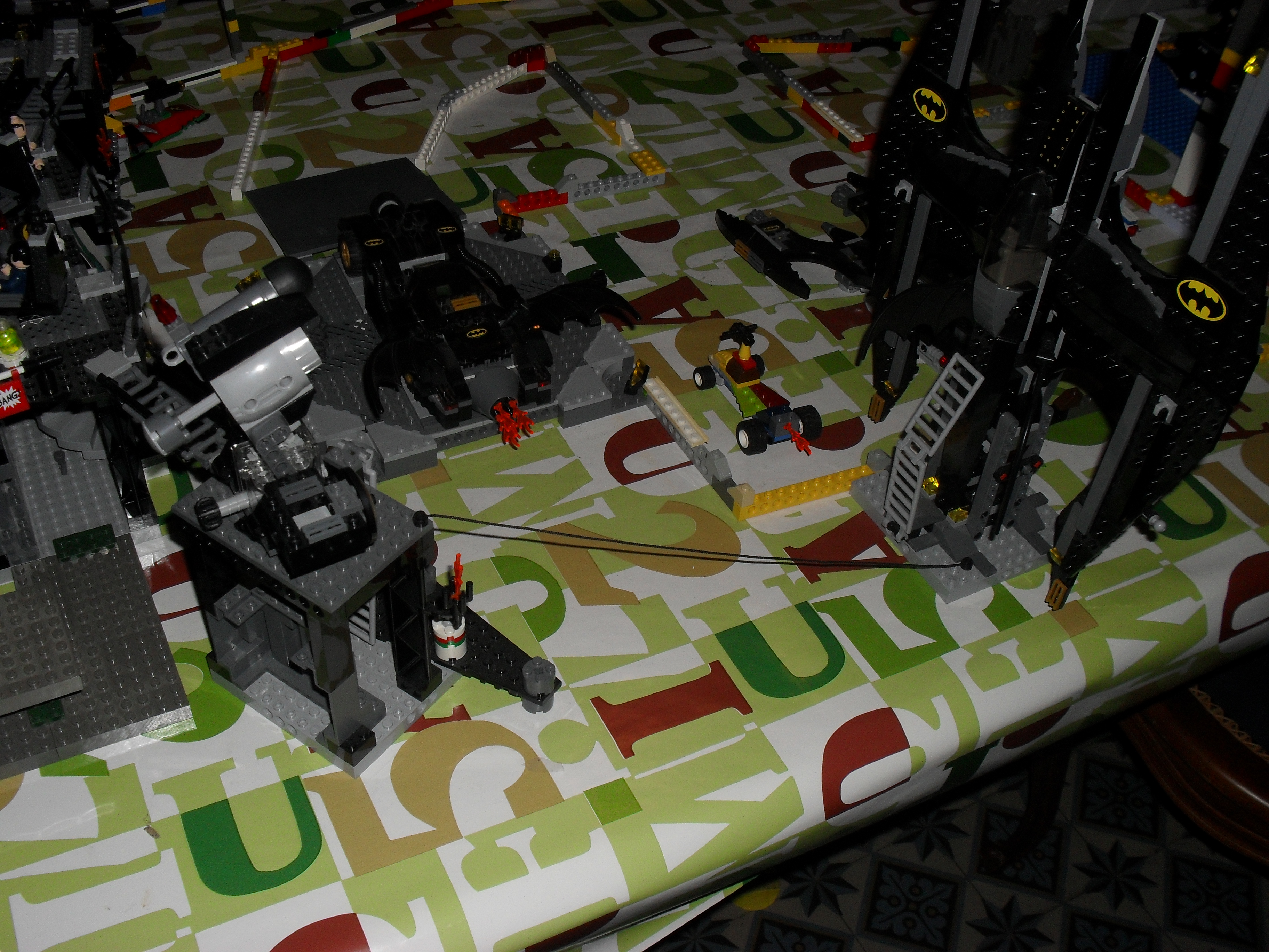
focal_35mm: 35
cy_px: 476
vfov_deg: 40.7
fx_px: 1283
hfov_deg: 52.6
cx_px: 634
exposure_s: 1/45
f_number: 8.4
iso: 100
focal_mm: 6.3
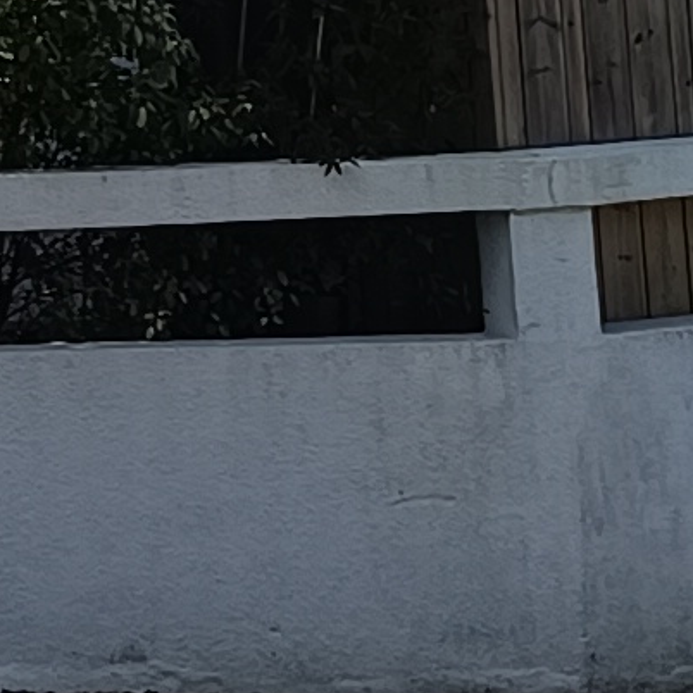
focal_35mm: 216
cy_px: -1243
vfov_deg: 7.3
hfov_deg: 7.5
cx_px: -1086
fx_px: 4892
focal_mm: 5.59
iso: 52
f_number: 1.88
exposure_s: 1/1783
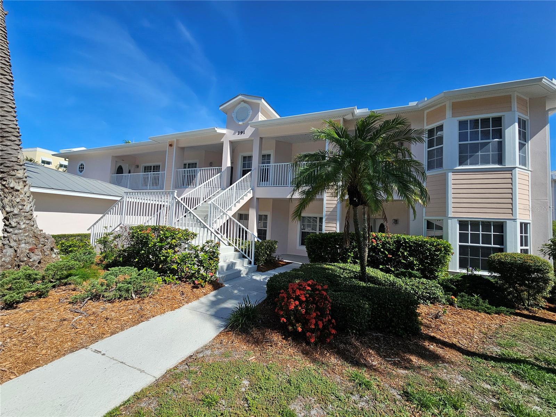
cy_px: 208
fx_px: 209
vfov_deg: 89.9
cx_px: 278
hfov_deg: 106.2
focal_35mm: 13
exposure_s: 1/2417
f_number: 2.2
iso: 50
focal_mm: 2.2
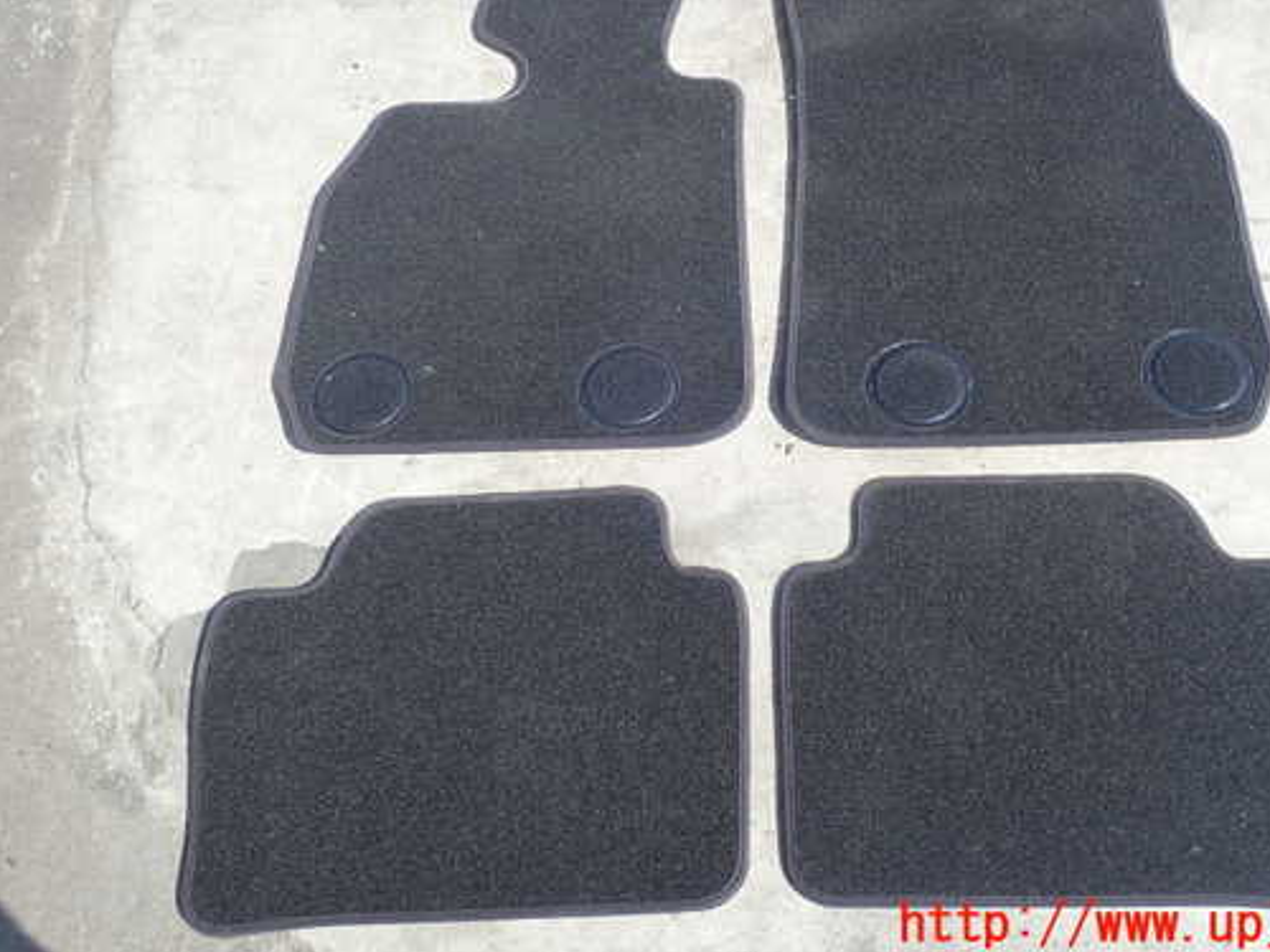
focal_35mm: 48
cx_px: 711
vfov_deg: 30.2
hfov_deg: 39.6
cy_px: 386
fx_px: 1761
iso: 100
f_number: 4
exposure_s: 1/200
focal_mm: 7.34
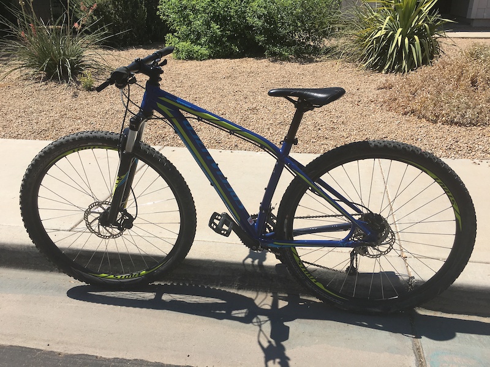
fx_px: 411
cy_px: 184
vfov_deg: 48.2
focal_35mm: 29
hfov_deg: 61.7
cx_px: 245
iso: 25
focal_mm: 4.15
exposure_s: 1/2024
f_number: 2.2
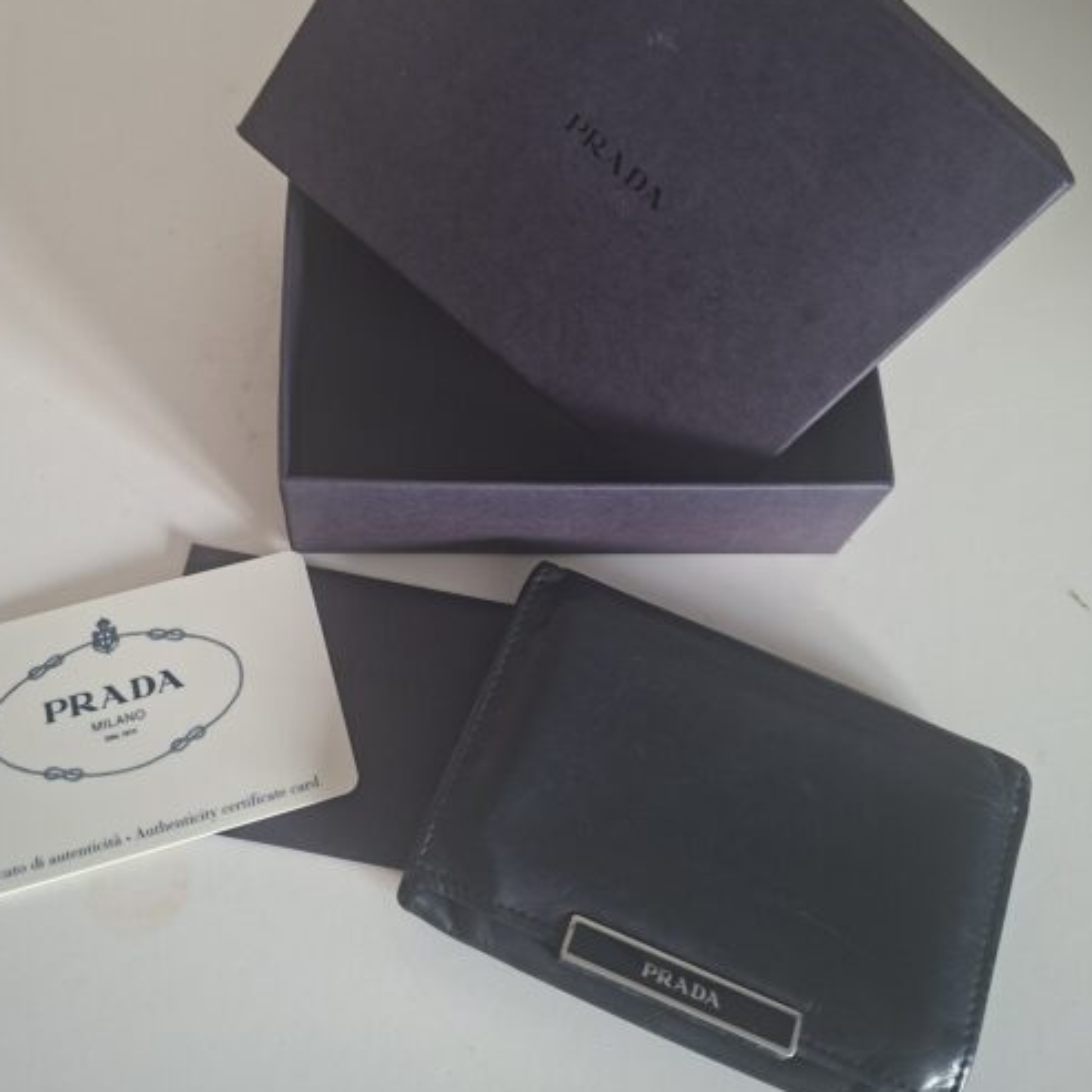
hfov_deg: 49.7
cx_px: 496
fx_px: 1178
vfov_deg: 49.7
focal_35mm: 33
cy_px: 501
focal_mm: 5.54
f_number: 1.8
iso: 400
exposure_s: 1/25
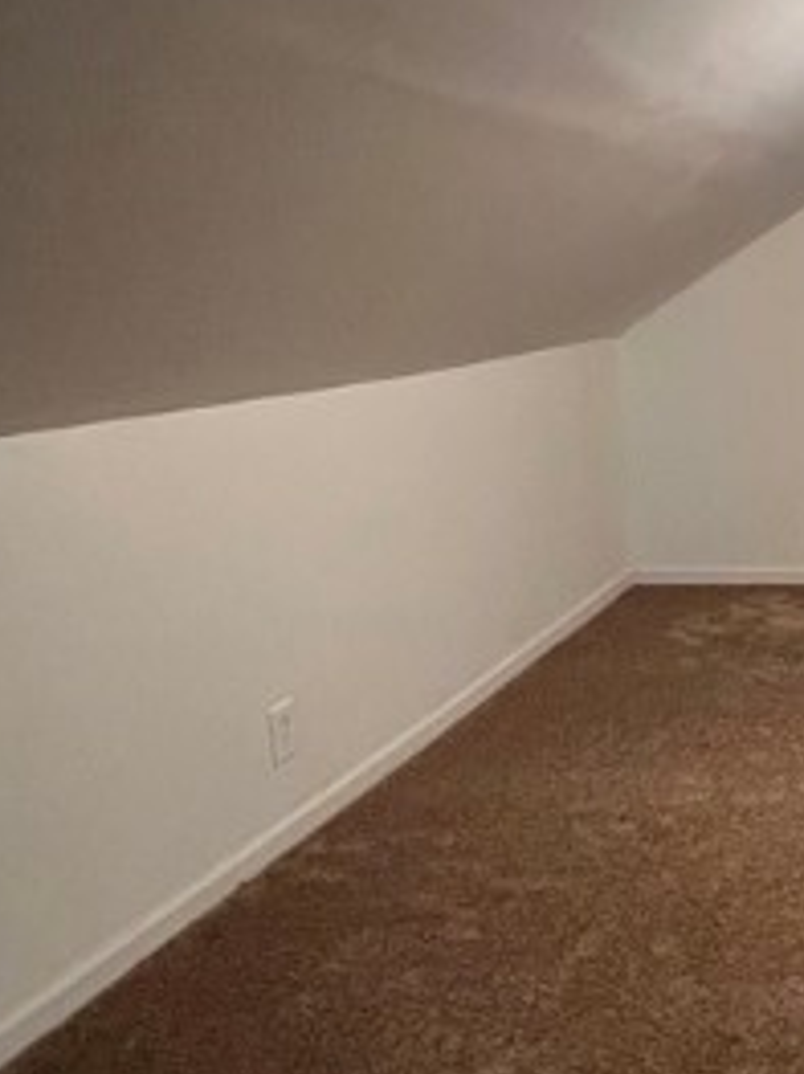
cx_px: 1110
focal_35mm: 38
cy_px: 486
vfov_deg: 48.9
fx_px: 1178
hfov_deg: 28.7
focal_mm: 1.57
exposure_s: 1/60
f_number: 1.8
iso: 500
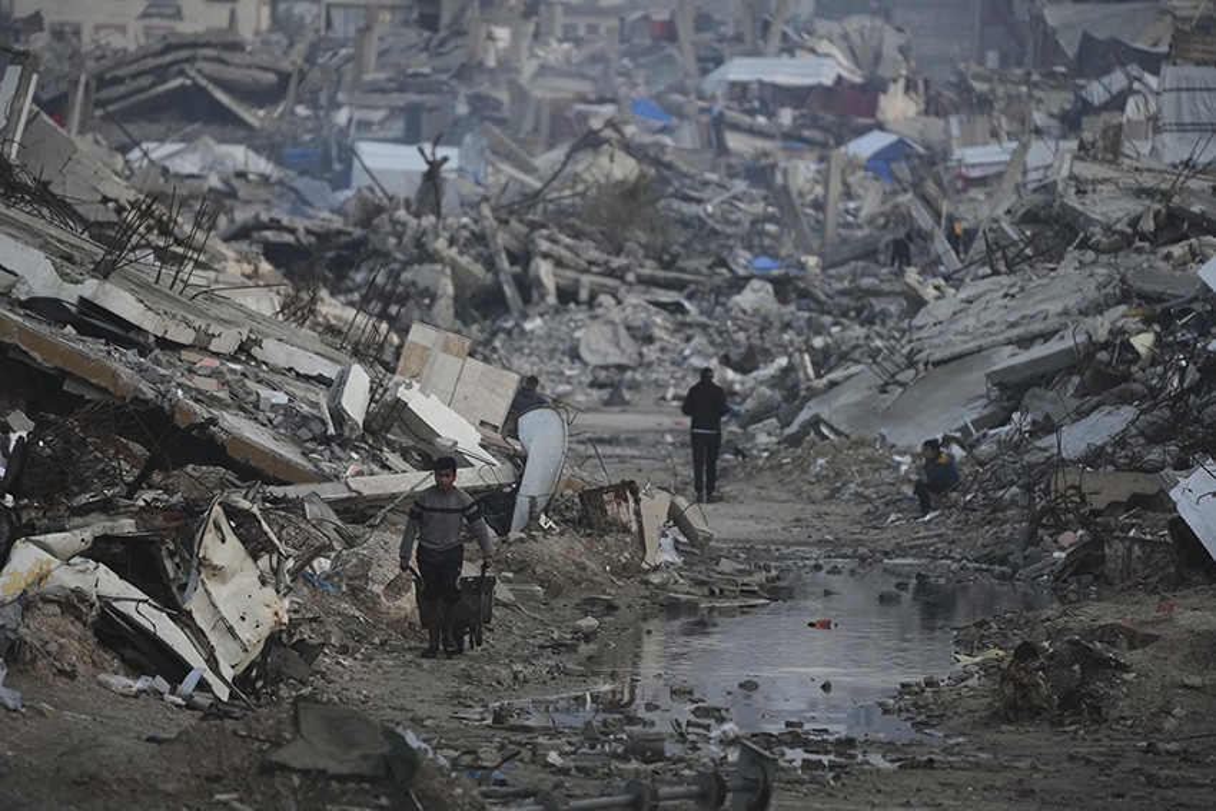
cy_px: 406
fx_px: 12499
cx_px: 608
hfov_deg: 5.6
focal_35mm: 370
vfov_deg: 3.7
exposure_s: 1/250
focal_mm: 370
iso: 1000
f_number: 5.6
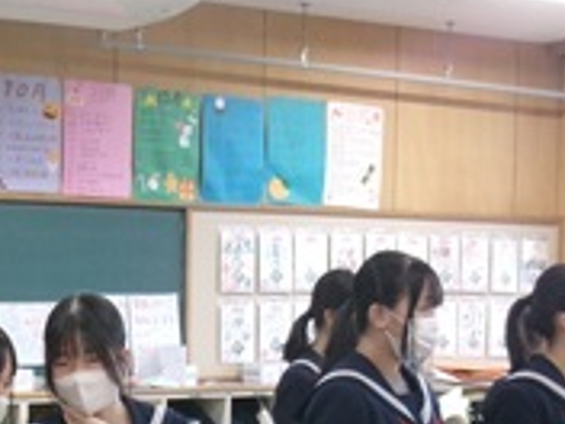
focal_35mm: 117
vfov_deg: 12.4
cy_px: 508
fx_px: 1910
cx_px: 19
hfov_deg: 16.5
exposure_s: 1/34
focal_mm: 7.8
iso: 331
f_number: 4.7
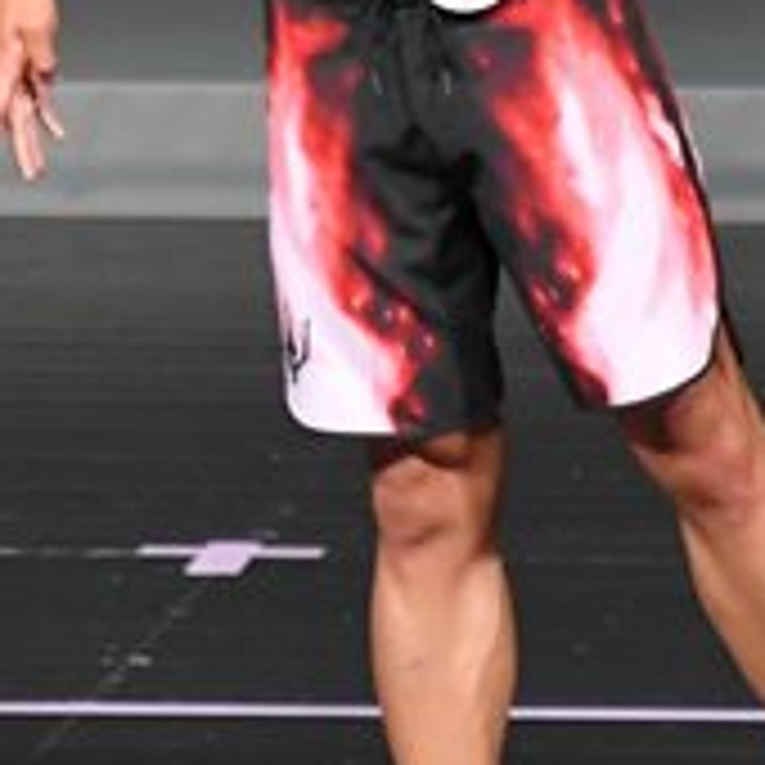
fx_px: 36254
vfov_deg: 1.2
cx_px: 547
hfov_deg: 1.2
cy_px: 32
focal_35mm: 1450
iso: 4000
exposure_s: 1/400
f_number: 5.6
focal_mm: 250
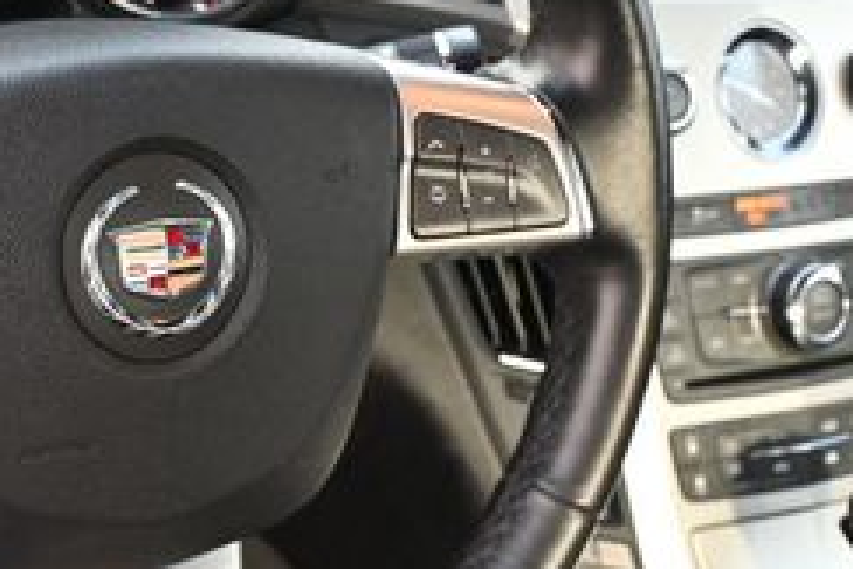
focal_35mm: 73
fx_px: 1729
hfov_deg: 26.6
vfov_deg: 18.7
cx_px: 49
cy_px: 228
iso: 720
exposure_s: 1/125
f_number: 3.8
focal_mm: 18.5
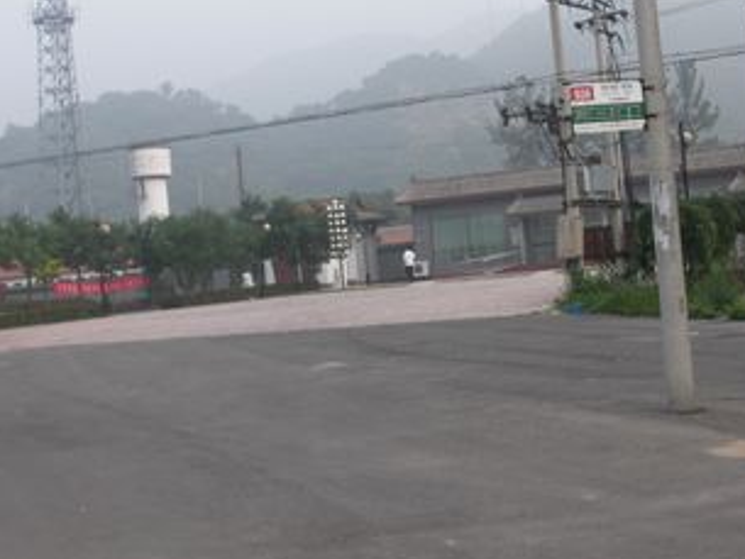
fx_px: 1270
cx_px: 410
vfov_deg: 24.8
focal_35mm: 59
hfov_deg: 32.7
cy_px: 272
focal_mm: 6.3
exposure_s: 1/500
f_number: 2.8
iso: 50
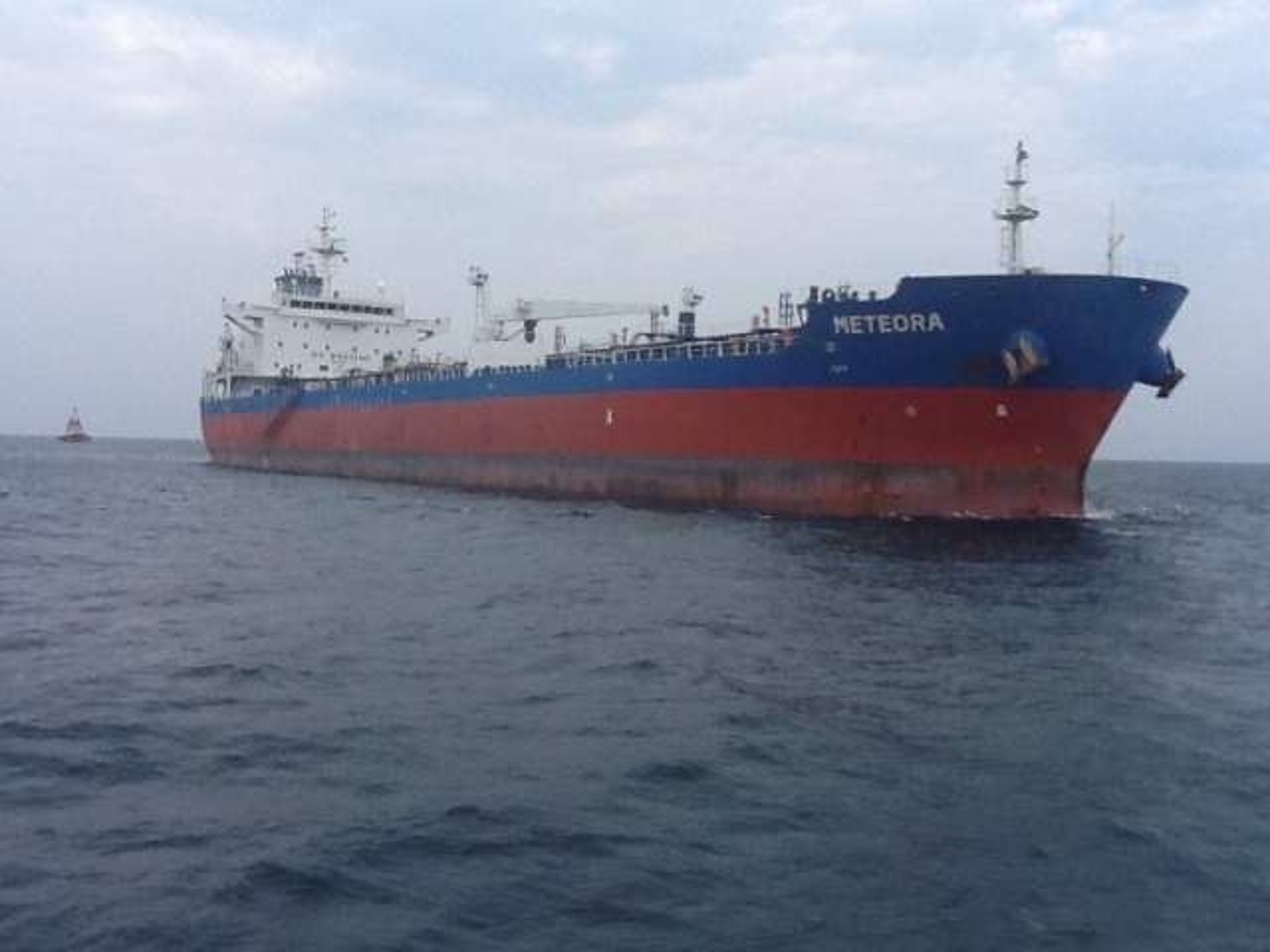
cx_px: 635
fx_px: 1174
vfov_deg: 44.2
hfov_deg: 56.8
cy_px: 476
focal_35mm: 32
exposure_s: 1/668
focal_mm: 2.03
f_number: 2.4
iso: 64
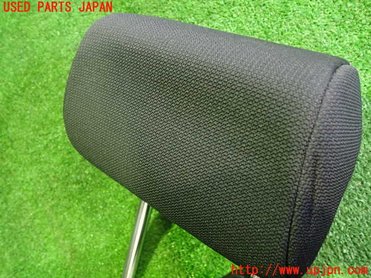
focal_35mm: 30
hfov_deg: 60.0
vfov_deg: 46.8
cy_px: 139
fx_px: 322
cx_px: 186
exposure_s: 1/25
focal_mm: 5.4
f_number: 2.3
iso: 800
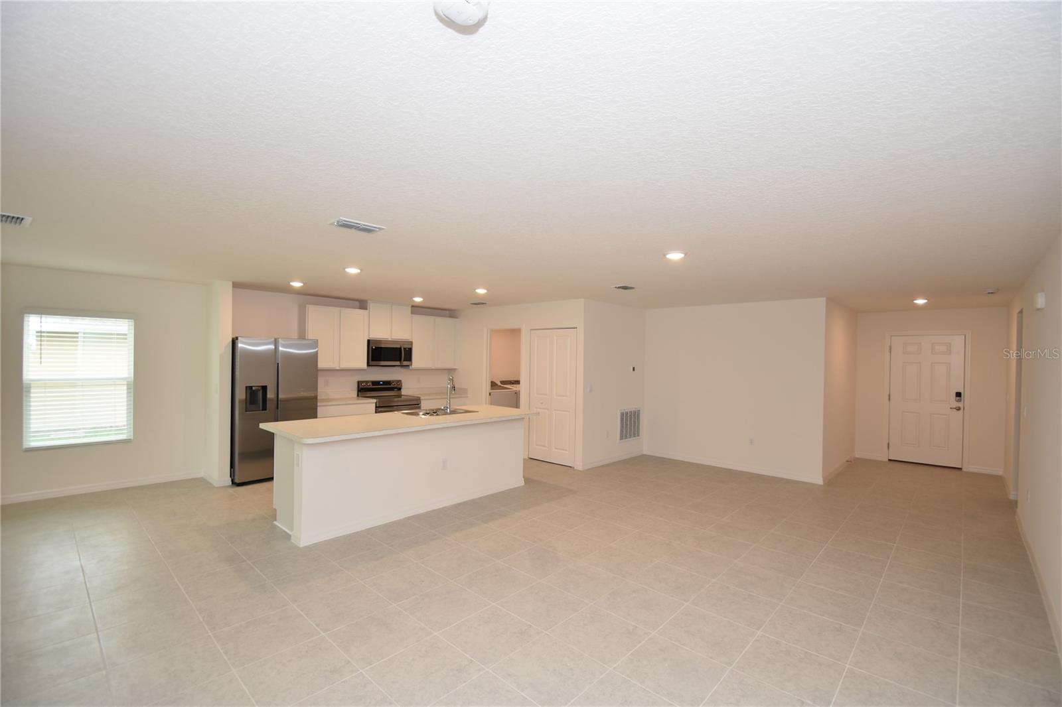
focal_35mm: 15
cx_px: 531
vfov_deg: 77.3
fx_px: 442
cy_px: 354
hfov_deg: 100.4
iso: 200
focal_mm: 10
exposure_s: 1/60
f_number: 4
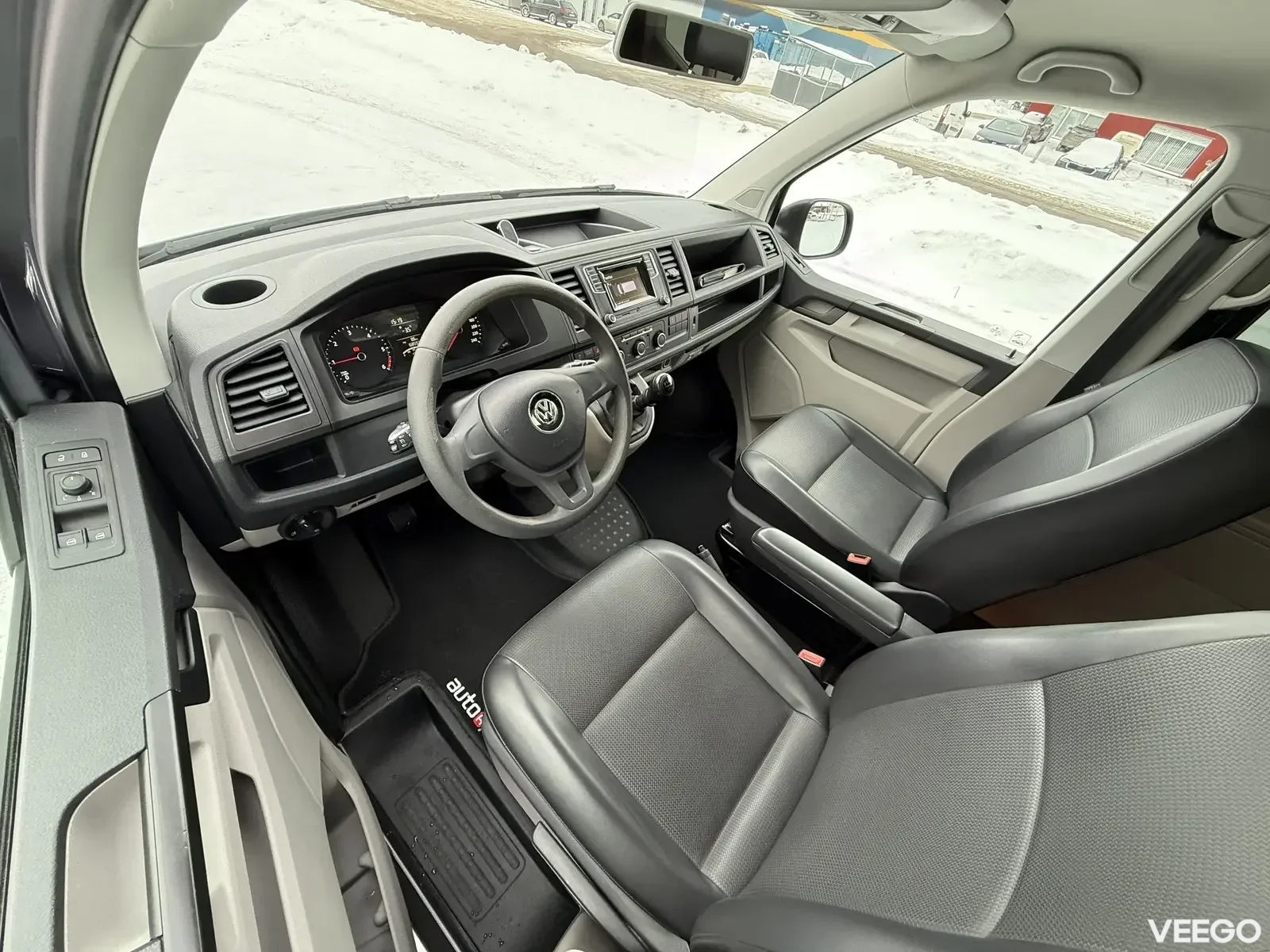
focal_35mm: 14
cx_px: 635
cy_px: 476
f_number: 2.2
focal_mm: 2.22
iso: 320
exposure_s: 1/94
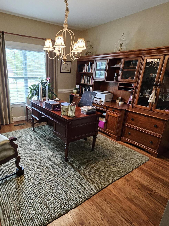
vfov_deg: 81.7
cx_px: 57
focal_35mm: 20
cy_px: 117
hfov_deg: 64.4
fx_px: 130
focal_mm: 1.74
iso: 250
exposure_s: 1/77
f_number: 2.2
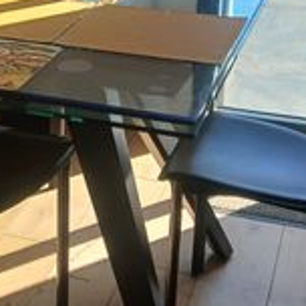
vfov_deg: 18.6
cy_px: 8
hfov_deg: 18.3
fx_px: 910
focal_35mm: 91
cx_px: -38
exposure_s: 1/134
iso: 20
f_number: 1.8
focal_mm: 3.98
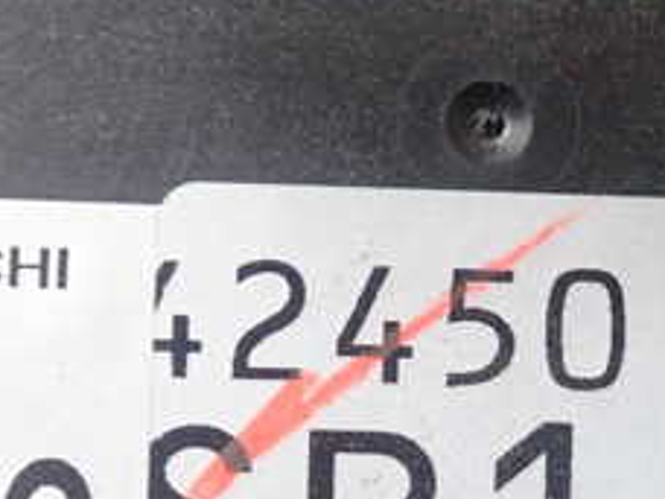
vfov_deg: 18.2
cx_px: 572
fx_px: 1518
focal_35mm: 79
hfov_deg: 24.2
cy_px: 505
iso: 800
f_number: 2.3
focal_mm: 5.5
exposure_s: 1/125
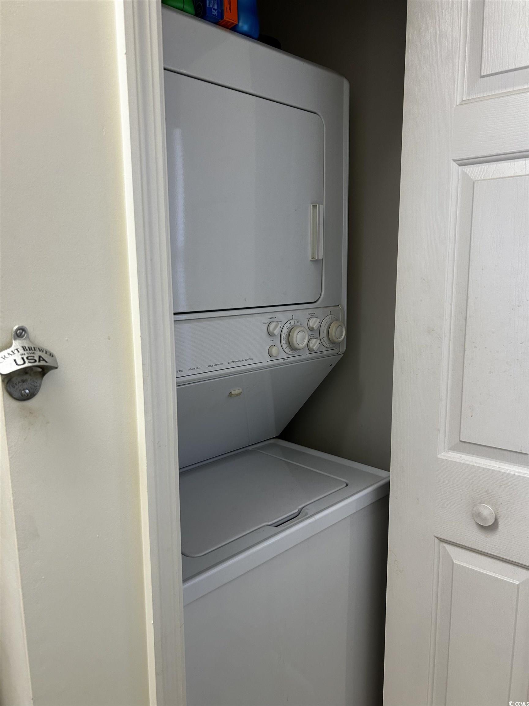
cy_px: 353
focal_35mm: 26
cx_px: 264
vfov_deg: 67.3
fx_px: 530
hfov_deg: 53.1
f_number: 1.5
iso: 125
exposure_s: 1/120
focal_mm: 5.7
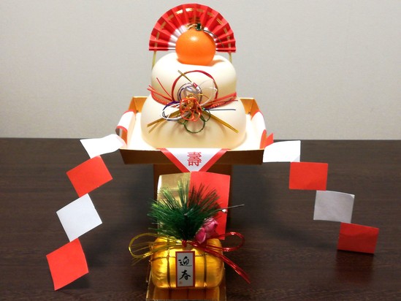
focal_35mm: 48
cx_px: 200
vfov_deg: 30.3
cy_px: 150
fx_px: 556
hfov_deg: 39.6
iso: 100
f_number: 2
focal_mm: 3.79
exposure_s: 1/30
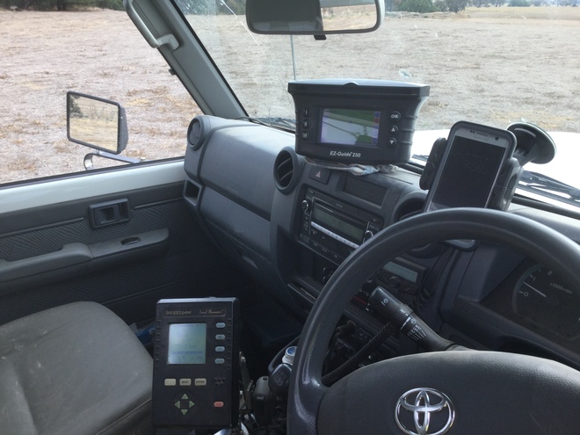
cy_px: 218
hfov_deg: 58.4
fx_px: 519
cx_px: 290
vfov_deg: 45.4
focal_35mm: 31
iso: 25
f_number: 2.4
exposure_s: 1/217
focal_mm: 3.3
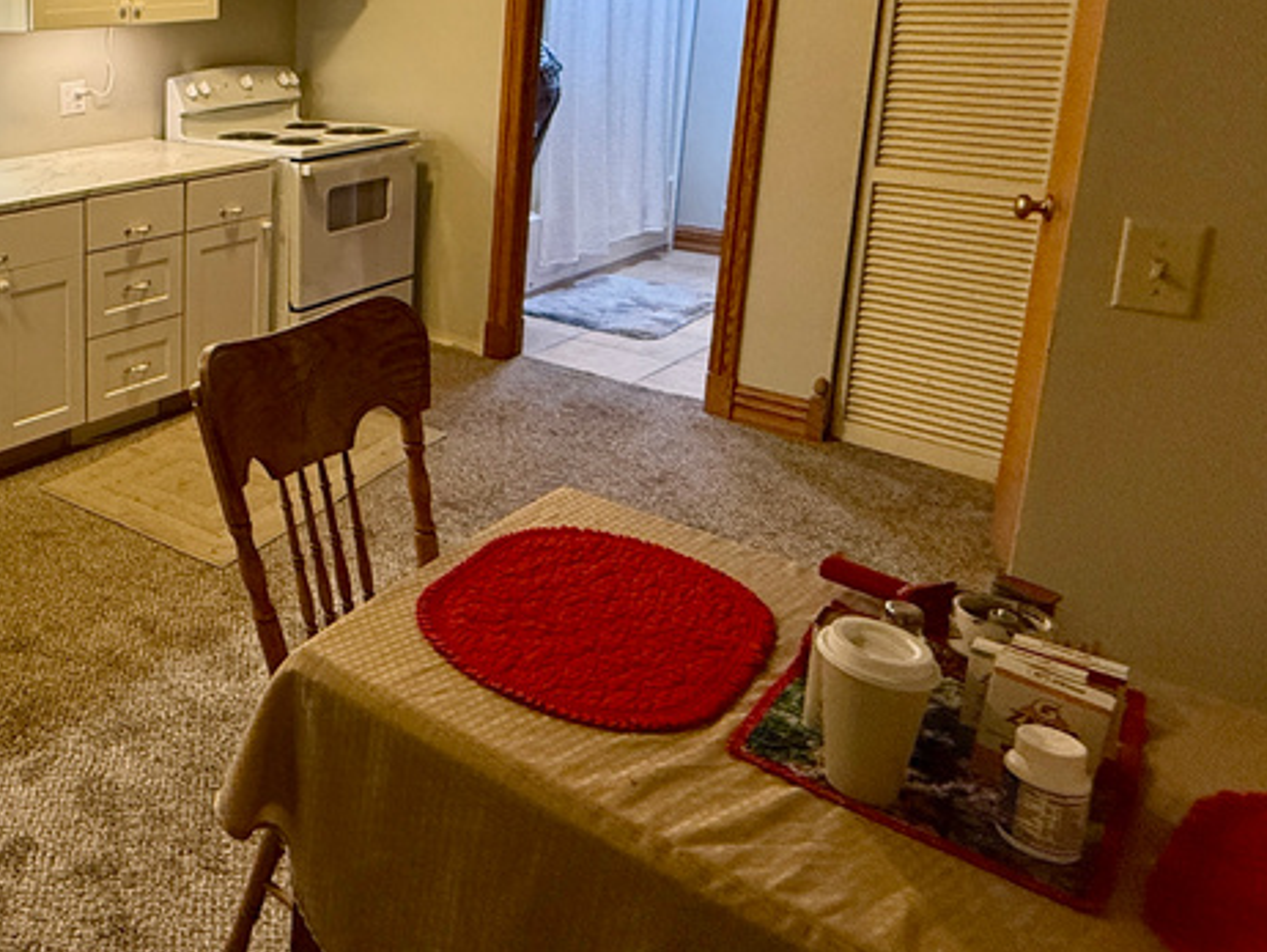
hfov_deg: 47.4
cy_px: 195
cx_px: -25
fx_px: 1135
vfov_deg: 43.4
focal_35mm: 31
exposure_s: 1/120
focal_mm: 2.22
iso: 250
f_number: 2.2
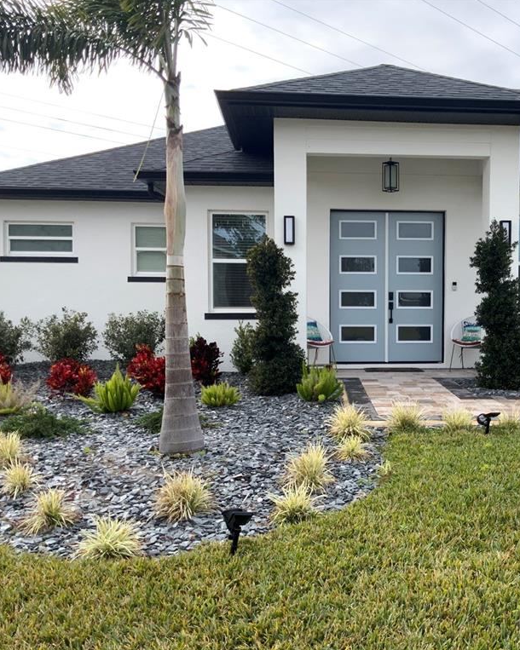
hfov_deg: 38.3
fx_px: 731
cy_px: 325
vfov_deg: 47.9
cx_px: 378
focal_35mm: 38
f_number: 1.8
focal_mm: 3
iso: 16
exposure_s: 1/534
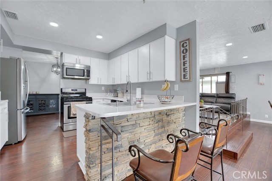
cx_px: 136
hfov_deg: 100.4
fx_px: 113
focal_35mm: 15
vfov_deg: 77.4
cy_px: 90
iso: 400
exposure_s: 1/50
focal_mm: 10
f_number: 3.5
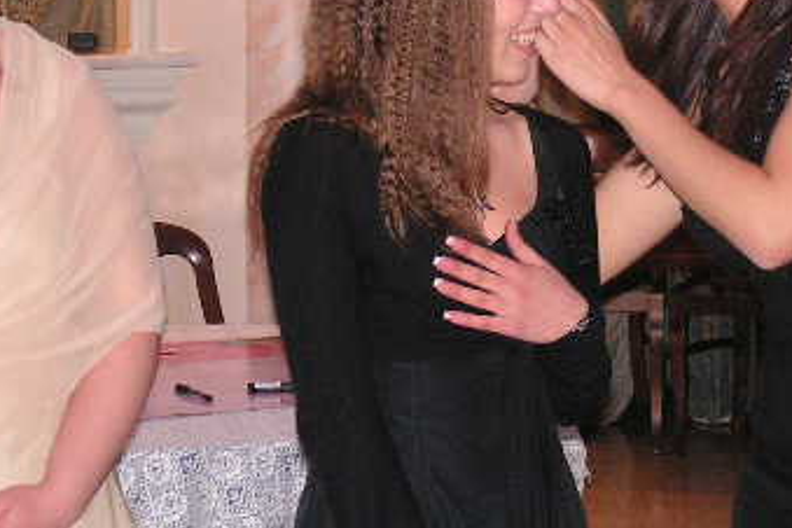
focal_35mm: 151
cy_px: 136
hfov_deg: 13.6
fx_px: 3322
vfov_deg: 9.1
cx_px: 392
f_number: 3.3
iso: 200
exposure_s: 1/80
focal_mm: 12.9
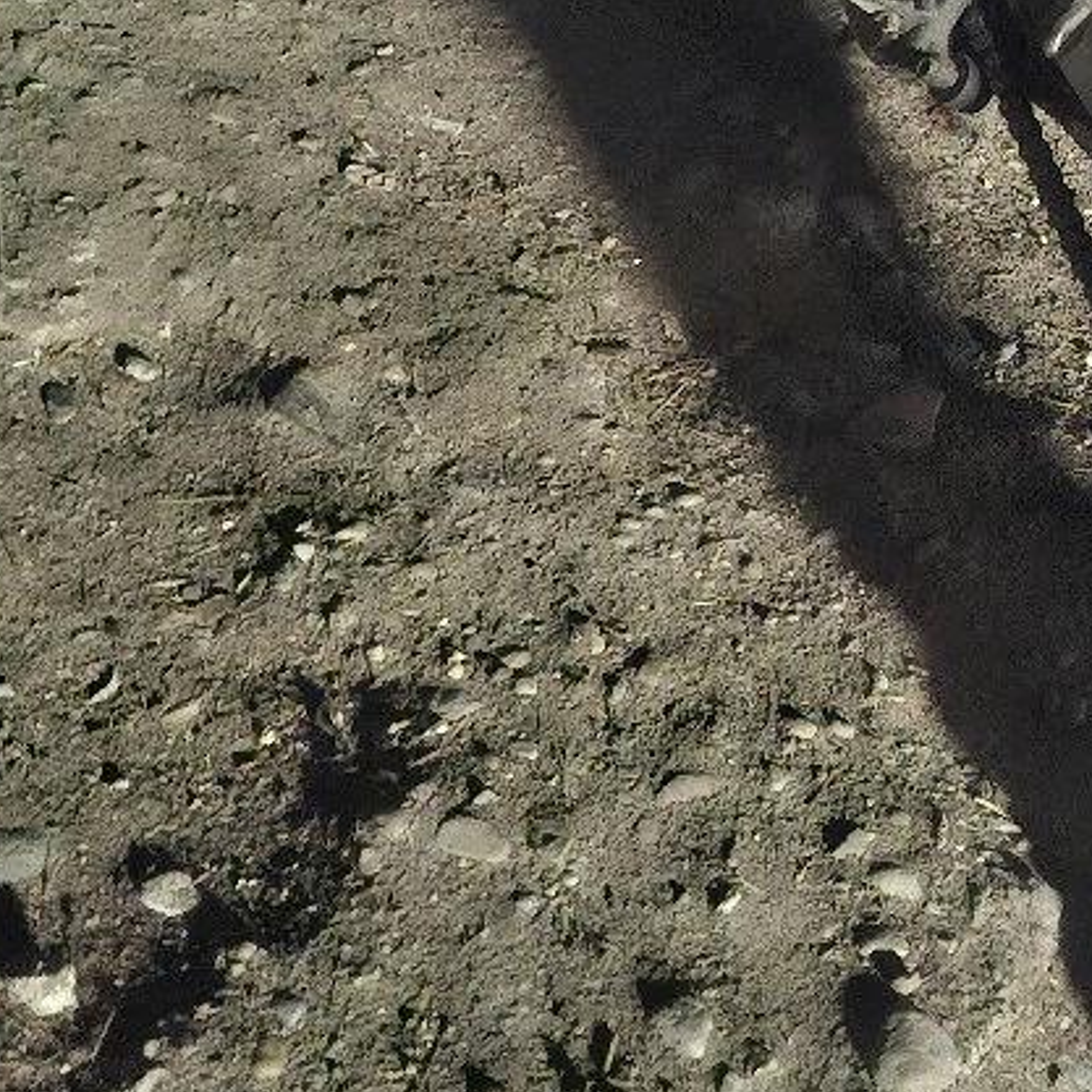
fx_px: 2320
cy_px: -122
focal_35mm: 65
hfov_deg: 25.8
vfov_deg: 24.6
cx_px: 935
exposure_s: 1/6
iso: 2000
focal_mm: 5.54
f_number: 1.8
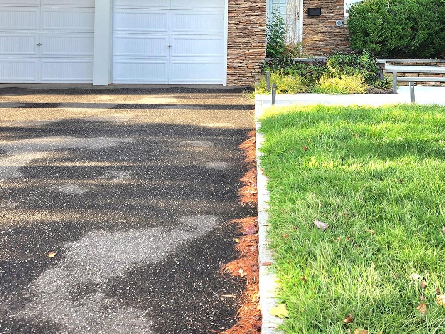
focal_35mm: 44
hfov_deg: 42.5
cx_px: 288
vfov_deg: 31.3
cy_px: 34
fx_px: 566
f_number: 1.8
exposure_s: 1/303
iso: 20
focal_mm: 5.4
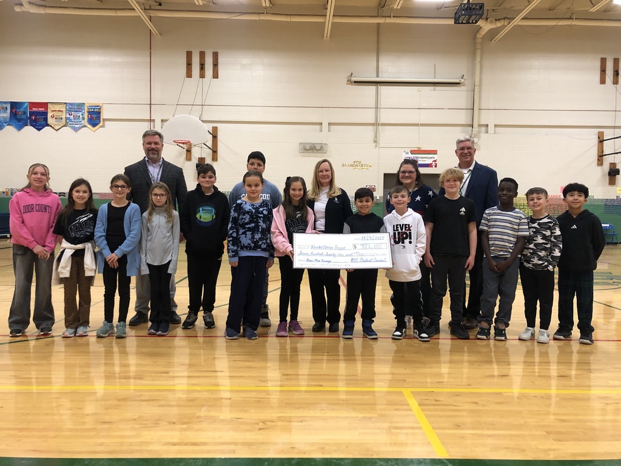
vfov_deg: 49.7
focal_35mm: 28
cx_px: 310
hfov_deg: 63.4
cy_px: 233
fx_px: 502
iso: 50
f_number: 1.8
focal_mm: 4
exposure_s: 1/15
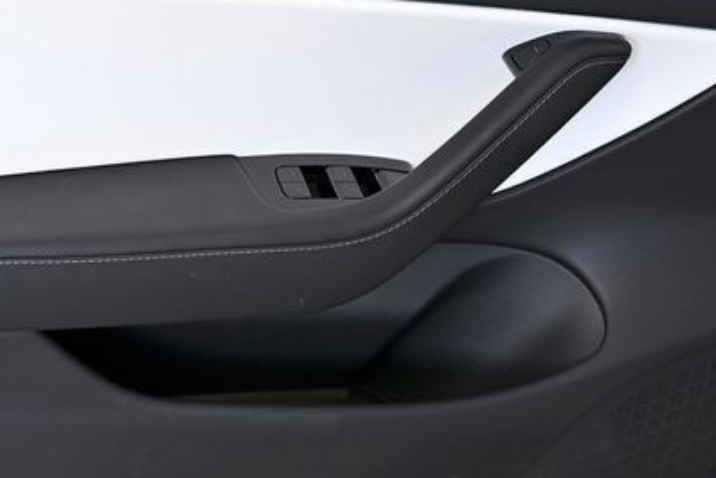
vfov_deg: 15.2
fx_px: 1791
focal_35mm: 90
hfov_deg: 22.6
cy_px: 143
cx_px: 331
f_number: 5
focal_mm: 56
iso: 2000
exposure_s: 1/400
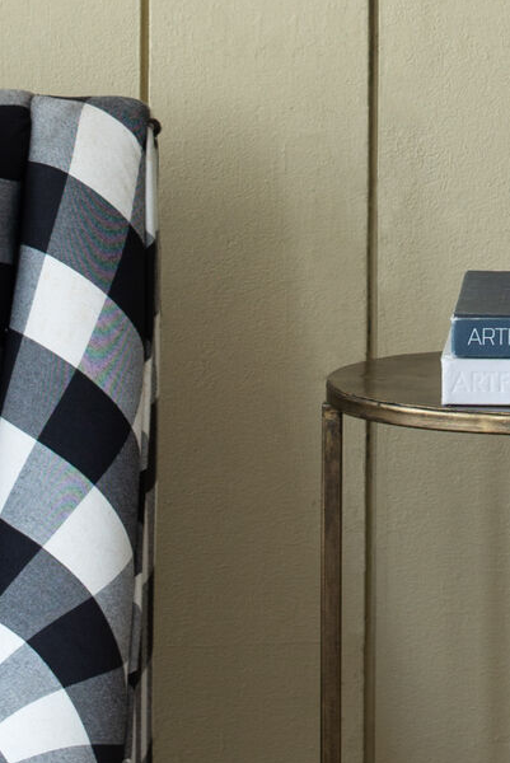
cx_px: 653
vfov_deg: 8.1
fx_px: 5303
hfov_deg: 5.5
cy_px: -346
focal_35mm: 250
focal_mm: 50
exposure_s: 1/5
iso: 200
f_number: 5.6
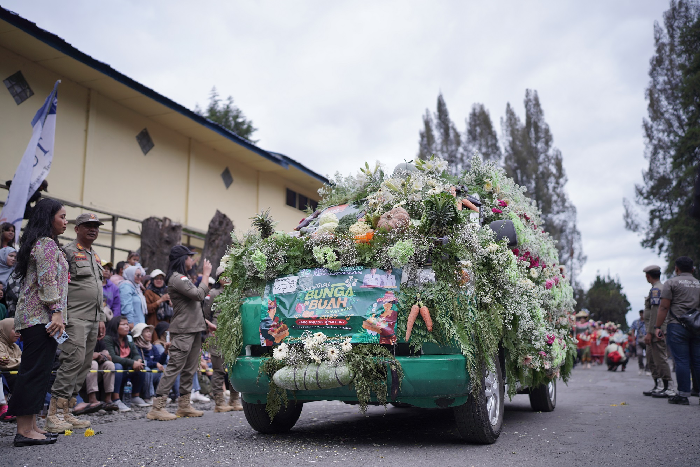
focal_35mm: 35
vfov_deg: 37.8
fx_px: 680
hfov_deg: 54.4
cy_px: 234
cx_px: 350
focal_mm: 35
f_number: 1.6
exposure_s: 1/3200
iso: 100
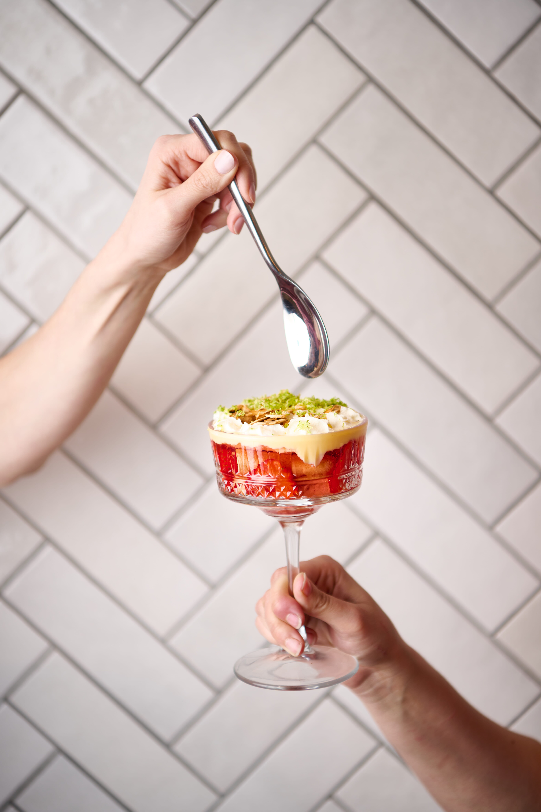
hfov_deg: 19.5
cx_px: 270
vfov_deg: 28.8
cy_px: 406
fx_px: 1578
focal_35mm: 70
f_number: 3.2
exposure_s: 1/200
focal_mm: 70
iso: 80
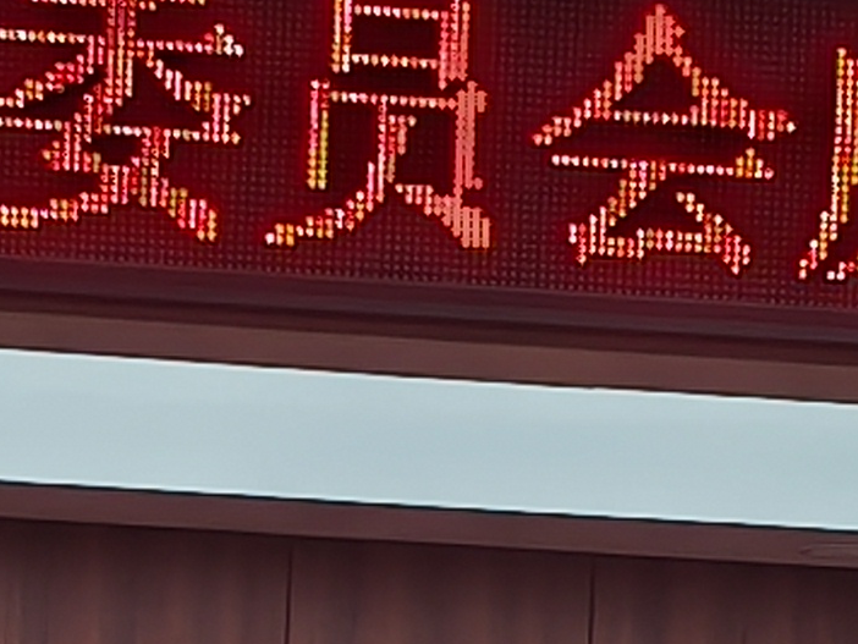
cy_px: 942
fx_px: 6943
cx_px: 318
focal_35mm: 280
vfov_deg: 5.3
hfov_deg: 7.1
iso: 100
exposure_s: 1/271
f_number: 1.9
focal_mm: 5.52
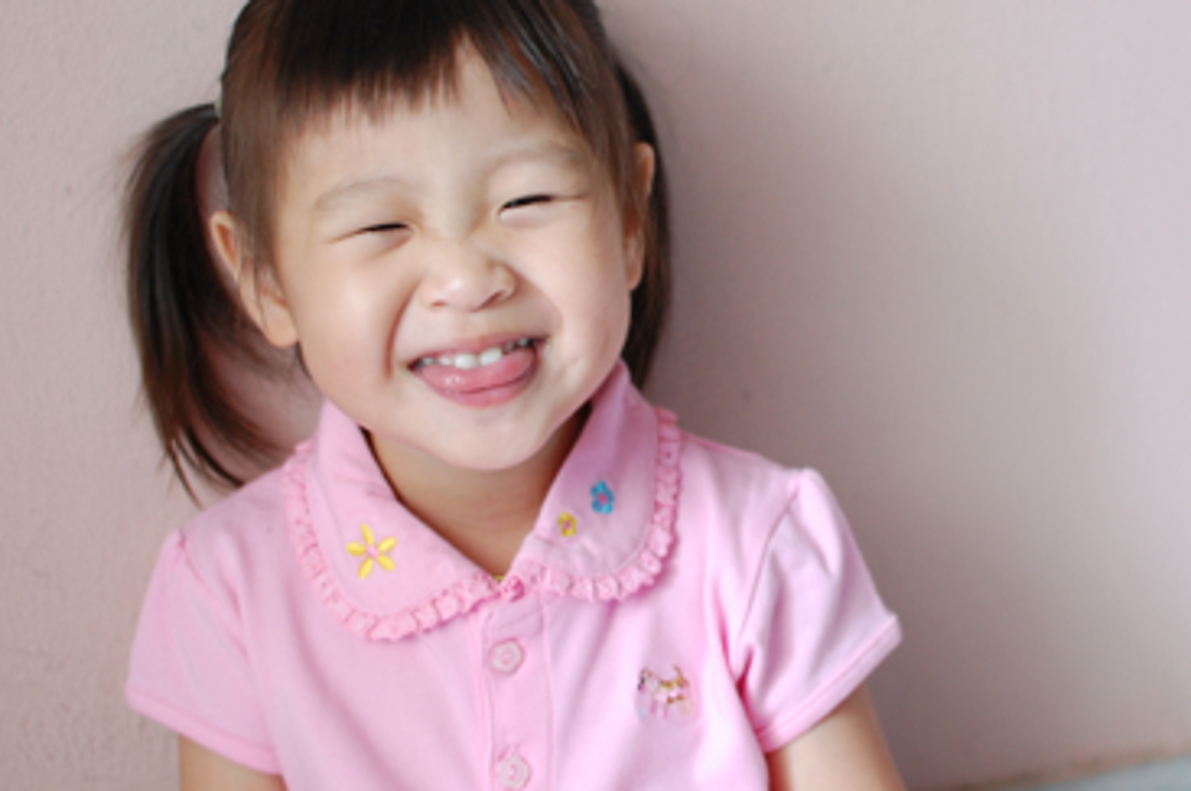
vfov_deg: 18.9
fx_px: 2368
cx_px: 687
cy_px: 303
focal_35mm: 72
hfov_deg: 28.2
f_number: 2.8
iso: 400
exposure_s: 1/30
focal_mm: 35
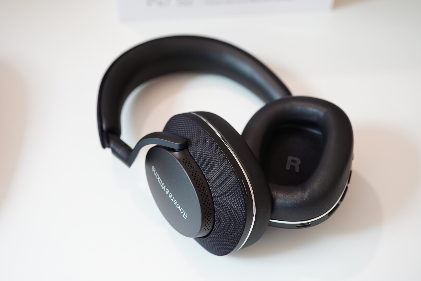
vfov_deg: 27.0
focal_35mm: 50
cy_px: 140
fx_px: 585
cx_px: 210
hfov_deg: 39.6
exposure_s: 1/50
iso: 1000
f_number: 4
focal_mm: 50
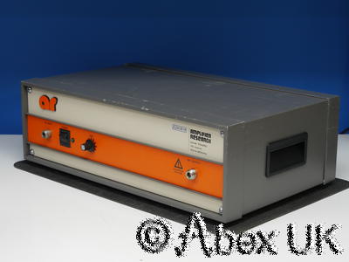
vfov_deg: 18.4
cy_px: 131
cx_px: 174
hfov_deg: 24.4
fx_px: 807
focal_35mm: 80
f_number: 9
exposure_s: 1/15
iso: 400
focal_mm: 40
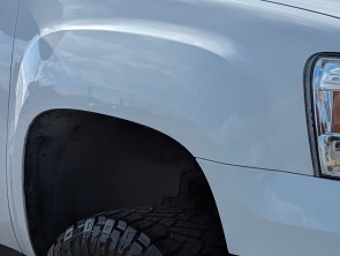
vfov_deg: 17.7
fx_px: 816
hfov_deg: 23.5
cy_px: 183
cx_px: 211
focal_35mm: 83
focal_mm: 6.81
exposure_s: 1/5376
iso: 46
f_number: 1.85
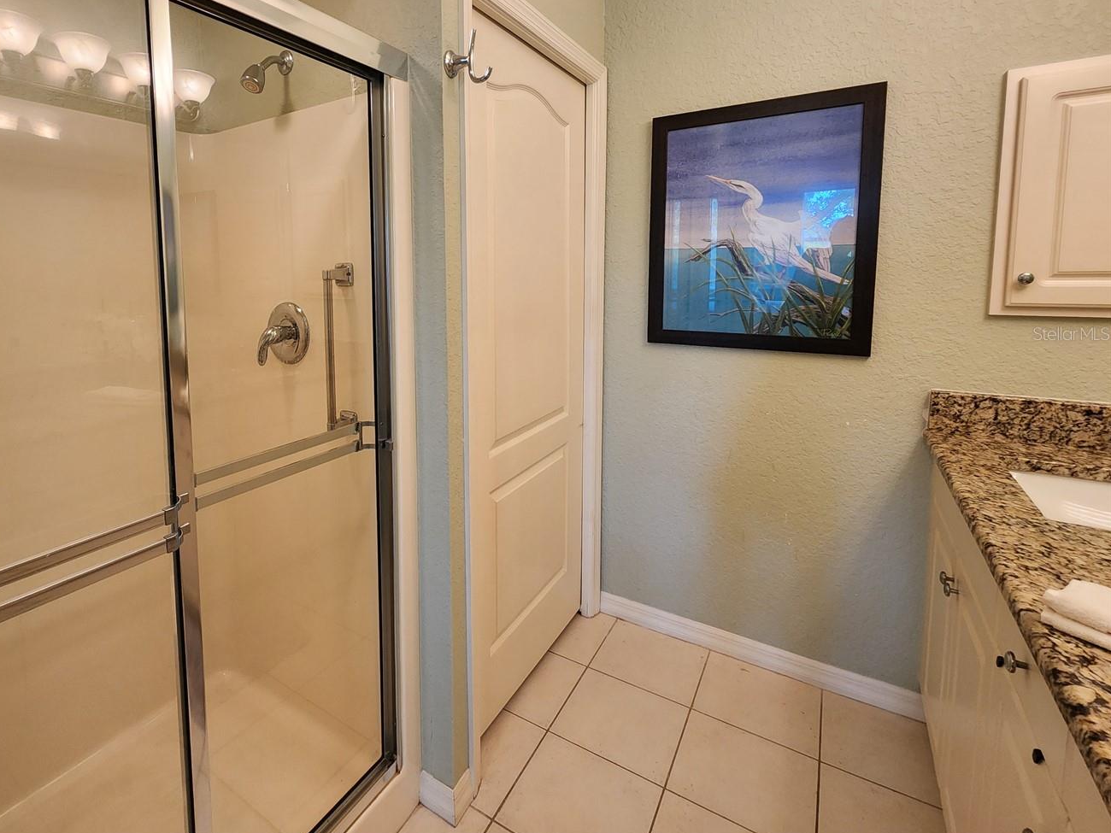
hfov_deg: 92.9
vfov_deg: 77.2
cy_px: 333
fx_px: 514
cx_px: 430
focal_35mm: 16
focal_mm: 2.2
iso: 250
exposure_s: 1/60
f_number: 2.2
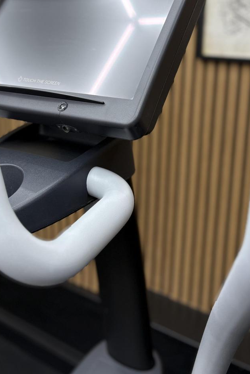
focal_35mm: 43
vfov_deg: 44.2
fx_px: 448
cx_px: 91
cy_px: 101
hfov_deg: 31.0
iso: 64
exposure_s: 1/100
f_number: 1.6
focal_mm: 5.96
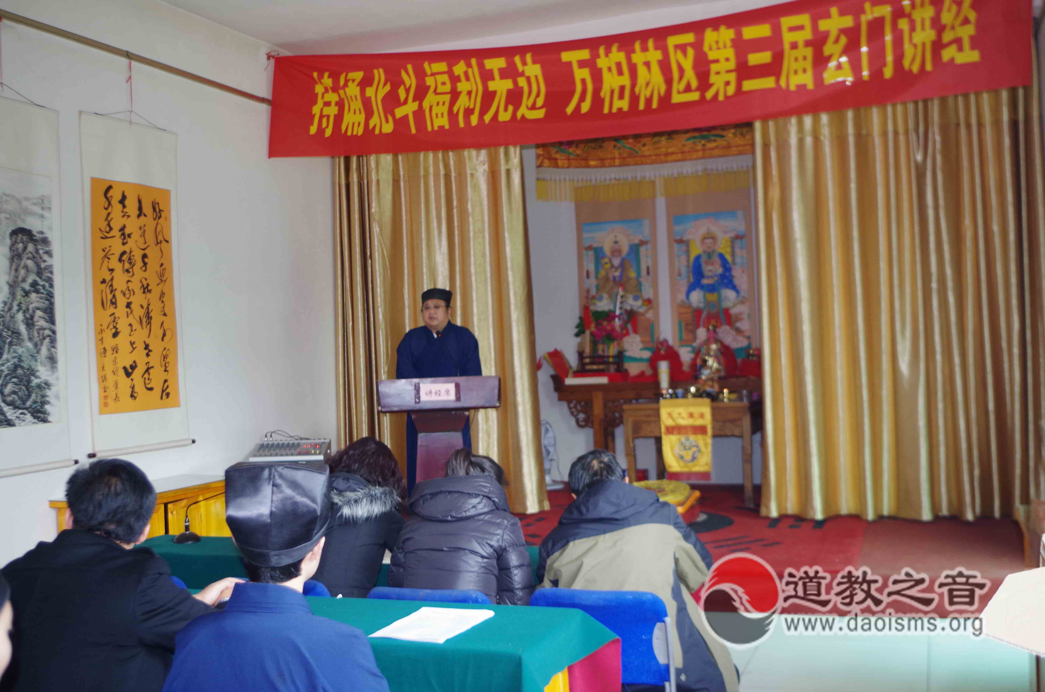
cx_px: 522
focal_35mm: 36
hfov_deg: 53.2
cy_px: 346
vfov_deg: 36.7
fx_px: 1043
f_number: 4
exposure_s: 1/25
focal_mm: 24.38
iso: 400
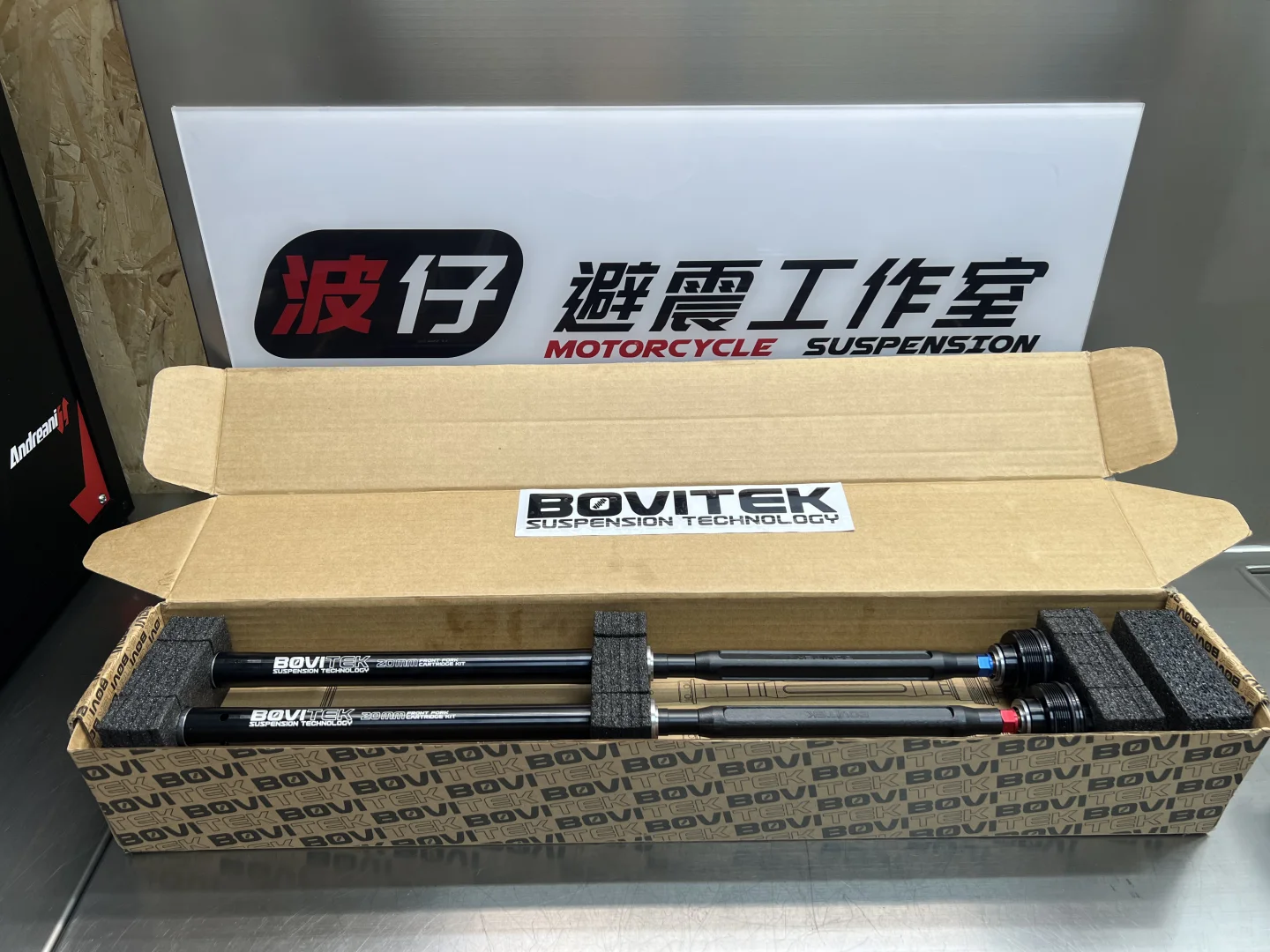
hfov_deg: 67.3
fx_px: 954
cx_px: 635
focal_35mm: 26
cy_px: 476
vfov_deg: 53.1
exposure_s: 1/112
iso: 32
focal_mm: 5.7
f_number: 1.5
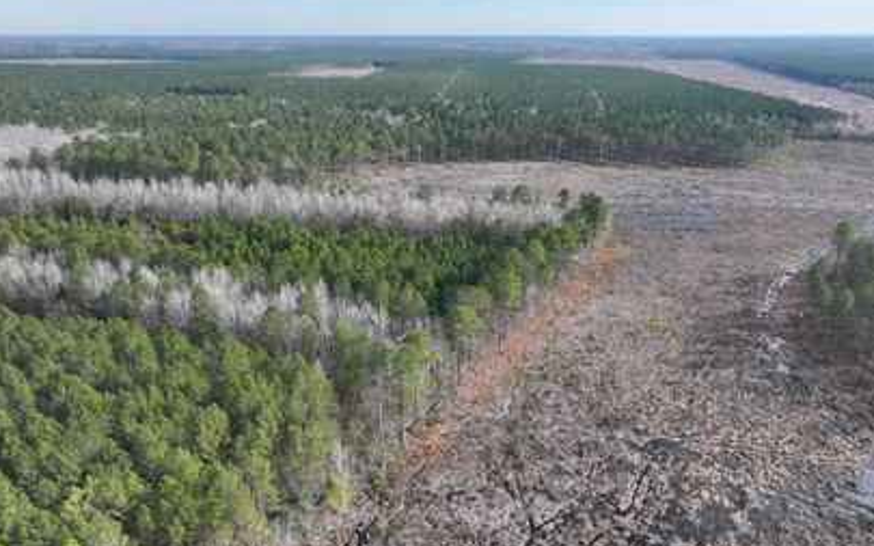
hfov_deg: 68.4
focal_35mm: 27
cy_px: 319
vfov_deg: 45.8
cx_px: 455
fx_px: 643
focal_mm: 12.29
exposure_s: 1/1600
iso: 230
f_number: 2.8
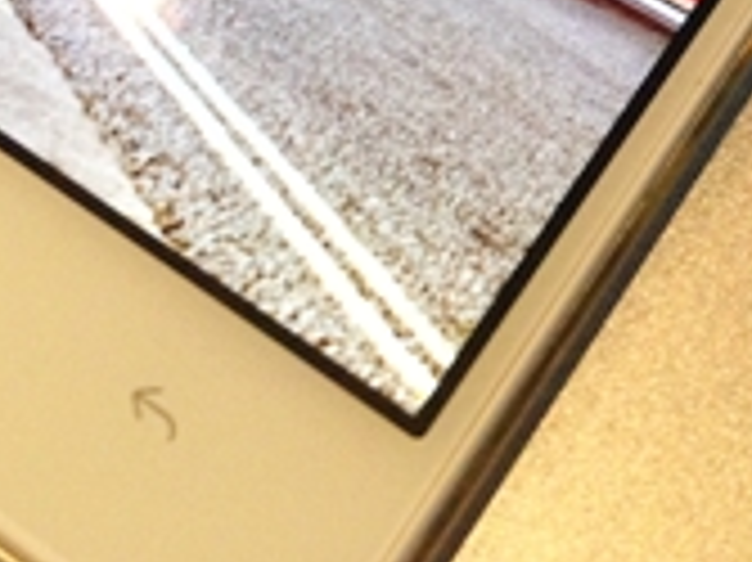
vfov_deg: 14.0
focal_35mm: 99
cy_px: -277
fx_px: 2149
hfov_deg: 19.8
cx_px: 351
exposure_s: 1/20
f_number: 2.4
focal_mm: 4.12
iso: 320
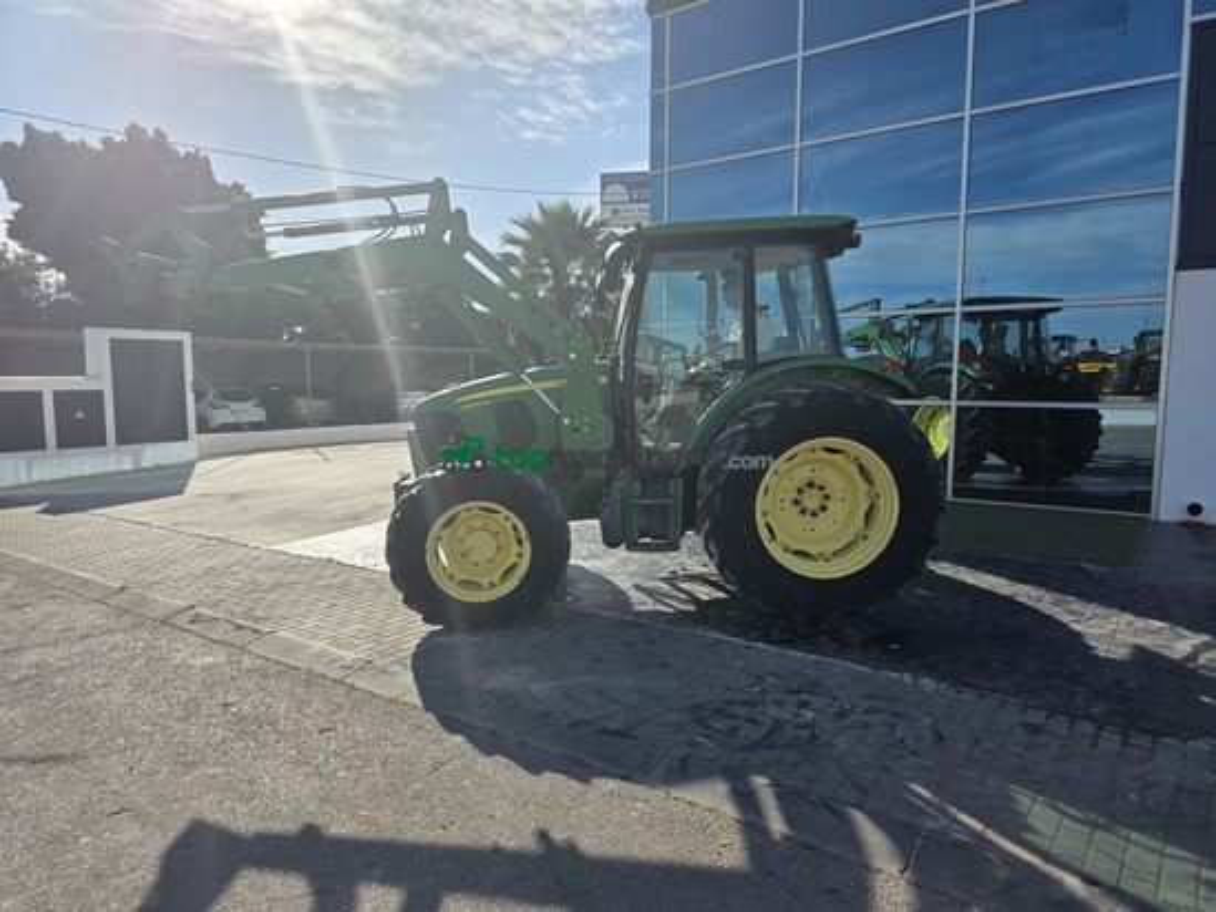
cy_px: 456
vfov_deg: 58.9
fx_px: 808
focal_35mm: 23
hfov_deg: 73.9
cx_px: 608
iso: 80
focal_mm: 6.3
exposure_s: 1/7944
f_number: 1.7
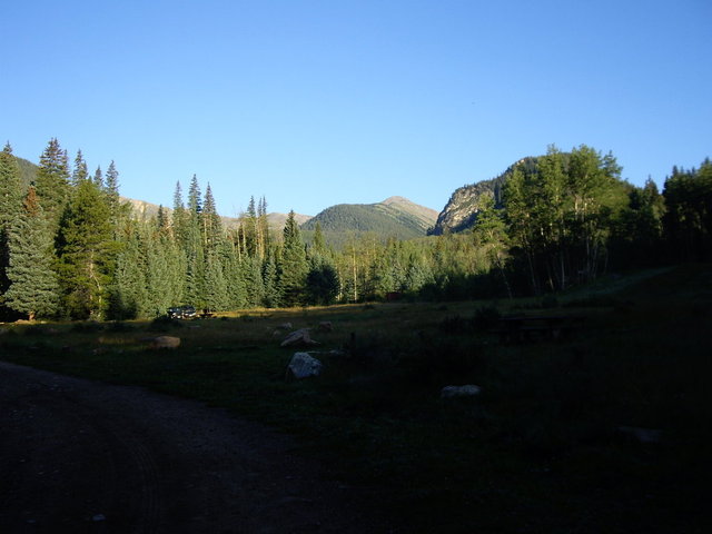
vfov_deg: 37.7
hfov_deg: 49.0
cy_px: 267
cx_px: 356
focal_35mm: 38
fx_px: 782
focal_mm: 6.2
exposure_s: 1/125
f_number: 4.3
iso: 50
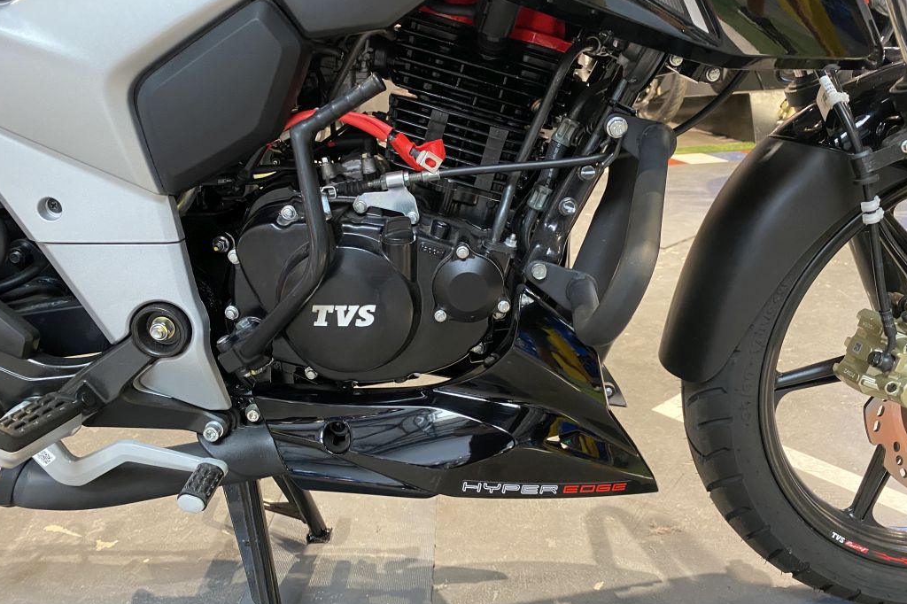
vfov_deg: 46.4
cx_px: 446
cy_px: 307
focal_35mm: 28
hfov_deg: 65.5
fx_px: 705
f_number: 1.8
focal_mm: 4.25
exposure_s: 1/50
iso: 320
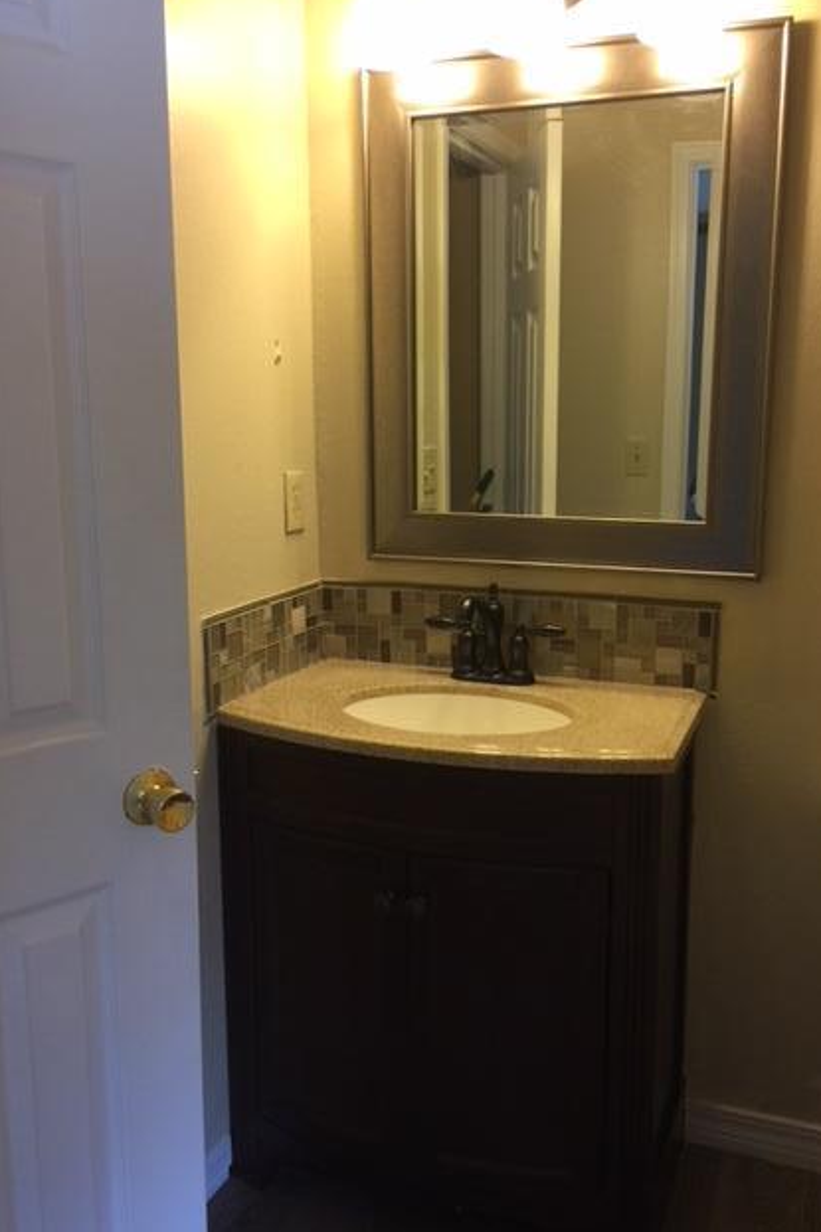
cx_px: 469
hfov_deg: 42.2
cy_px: 605
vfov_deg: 60.3
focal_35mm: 31
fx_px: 1061
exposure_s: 1/30
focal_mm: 4.15
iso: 50
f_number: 2.2
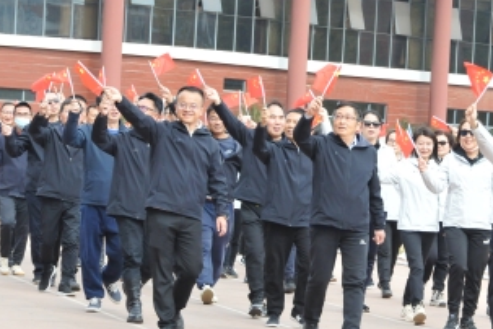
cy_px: 91
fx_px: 2792
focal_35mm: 204
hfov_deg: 10.1
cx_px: 381
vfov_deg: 6.7
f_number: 11
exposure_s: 1/400
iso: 1250
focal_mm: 75
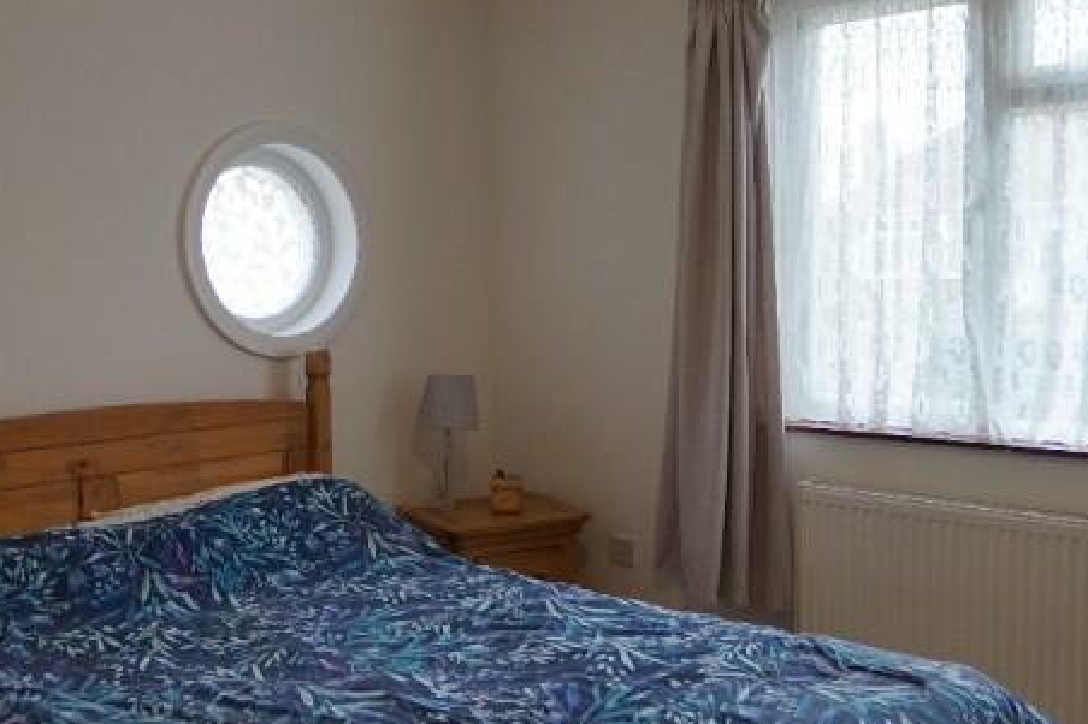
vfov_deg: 38.9
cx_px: 450
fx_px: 1027
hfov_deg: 55.5
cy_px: 349
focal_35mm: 34
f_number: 4
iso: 160
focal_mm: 10
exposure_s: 1/60
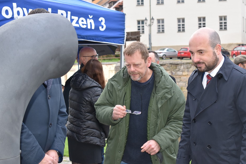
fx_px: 540
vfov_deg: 17.3
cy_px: 81
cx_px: 134
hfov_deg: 25.7
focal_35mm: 79
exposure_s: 1/125
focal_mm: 48
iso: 560
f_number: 5.6
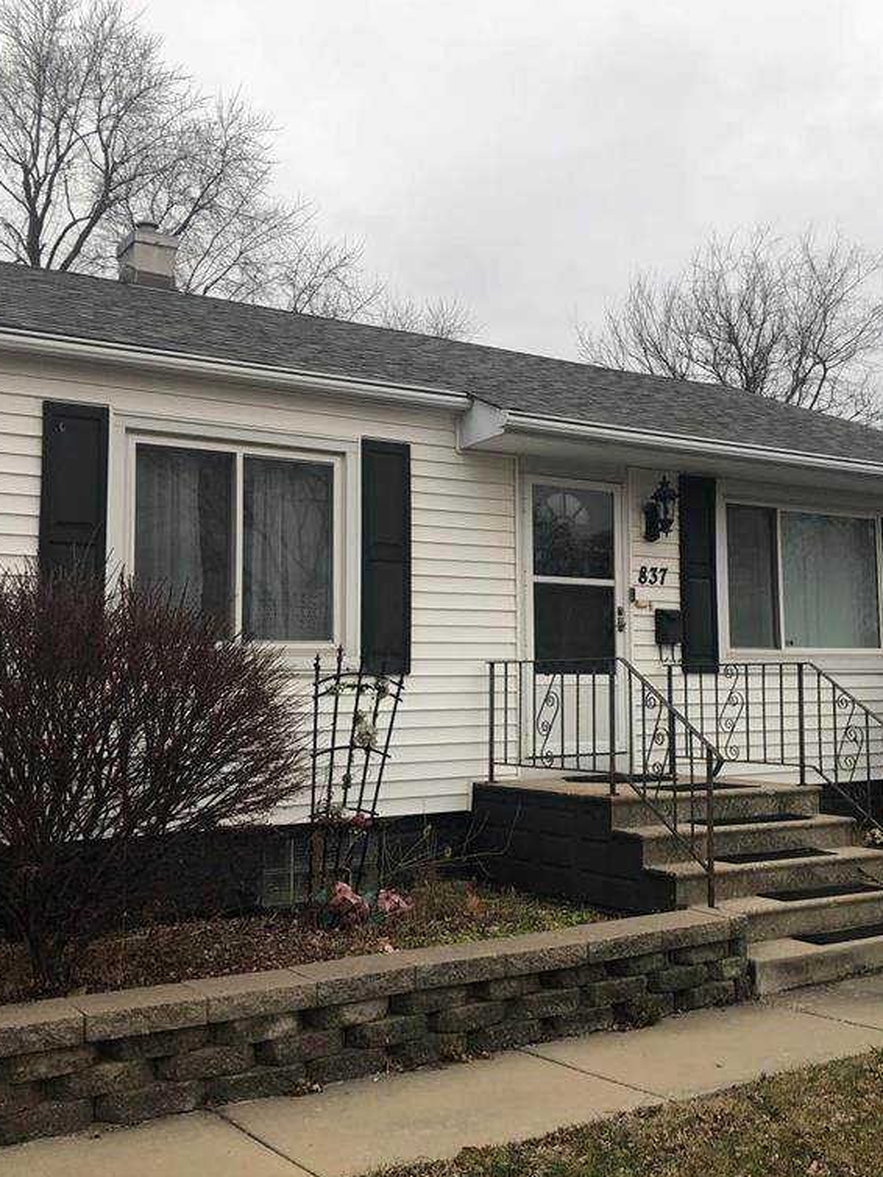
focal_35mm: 38
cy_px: 583
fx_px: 1293
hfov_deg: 37.5
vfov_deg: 49.0
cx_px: 552
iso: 20
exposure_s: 1/120
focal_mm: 3.99
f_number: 1.8
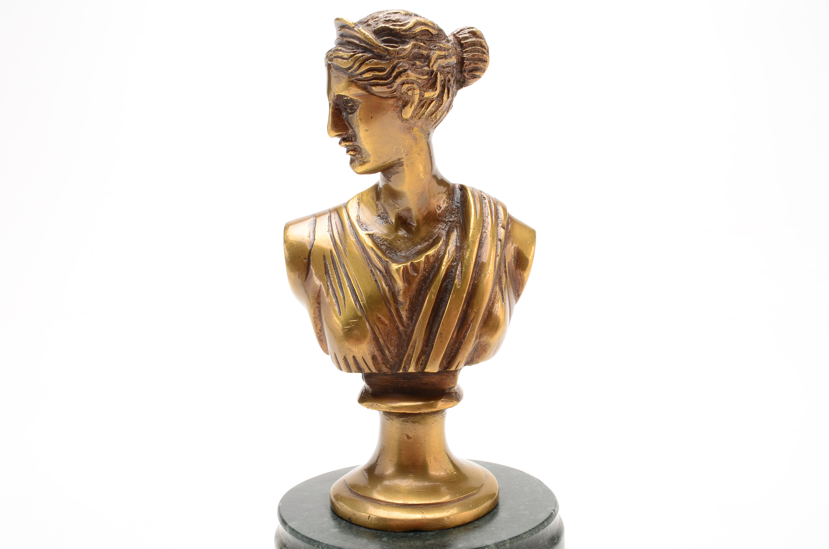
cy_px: 274
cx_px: 414
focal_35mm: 46
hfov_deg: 42.4
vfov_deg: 28.8
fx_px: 1069
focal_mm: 31
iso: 100
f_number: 18
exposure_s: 1/160
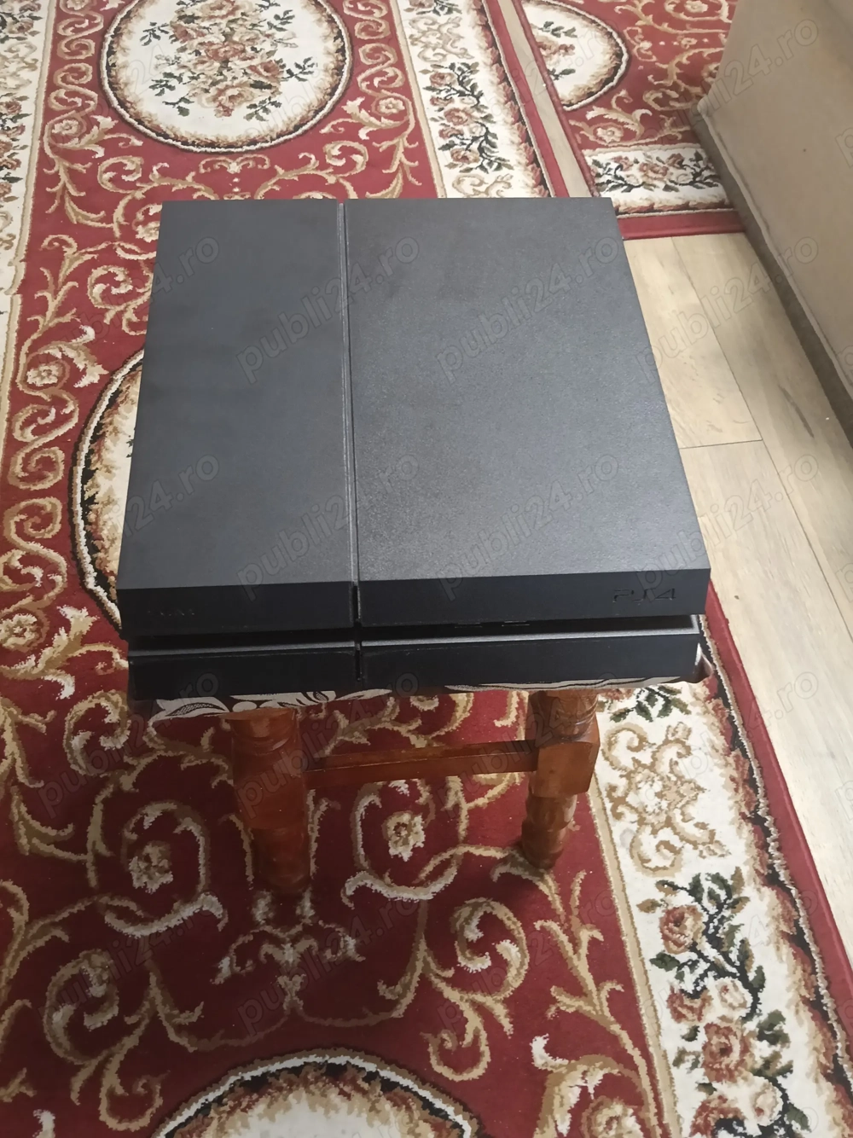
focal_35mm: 27
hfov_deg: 51.3
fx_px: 887
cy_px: 569
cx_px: 426
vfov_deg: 65.3
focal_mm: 3.98
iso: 1000
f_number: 1.8
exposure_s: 1/25
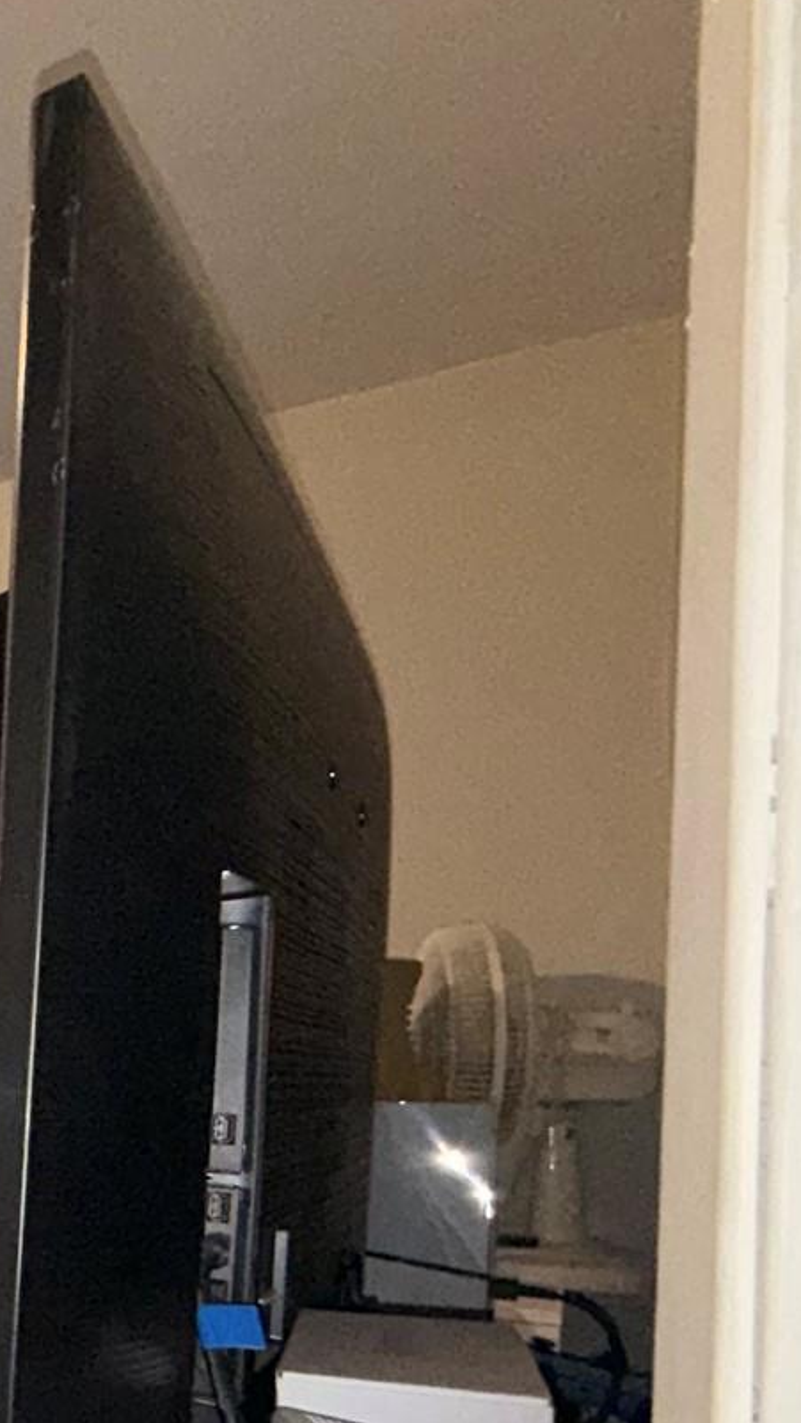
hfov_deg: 16.9
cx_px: -966
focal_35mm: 39
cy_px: 1084
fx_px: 1472
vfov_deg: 49.3
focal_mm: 2.22
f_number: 2.2
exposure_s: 1/60
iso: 160
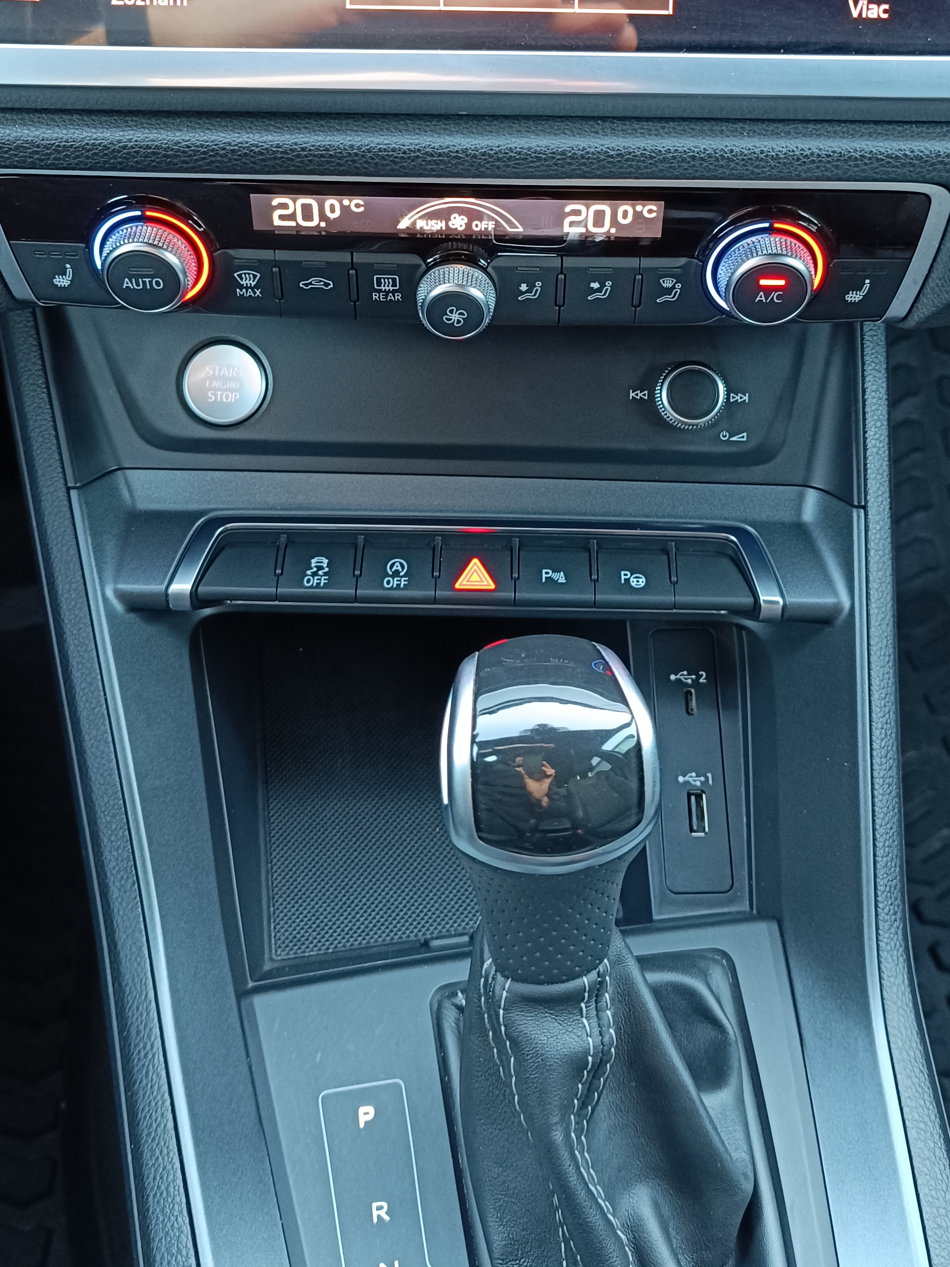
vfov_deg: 46.9
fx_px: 1427
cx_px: 480
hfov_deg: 36.8
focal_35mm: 39
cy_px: 391
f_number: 1.88
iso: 633
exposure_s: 1/33.3
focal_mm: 5.59
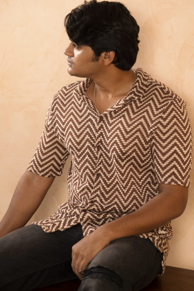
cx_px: 97
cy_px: 146
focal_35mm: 101
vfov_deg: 20.2
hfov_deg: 13.6
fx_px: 816
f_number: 4
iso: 320
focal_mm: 67.5
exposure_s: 1/100
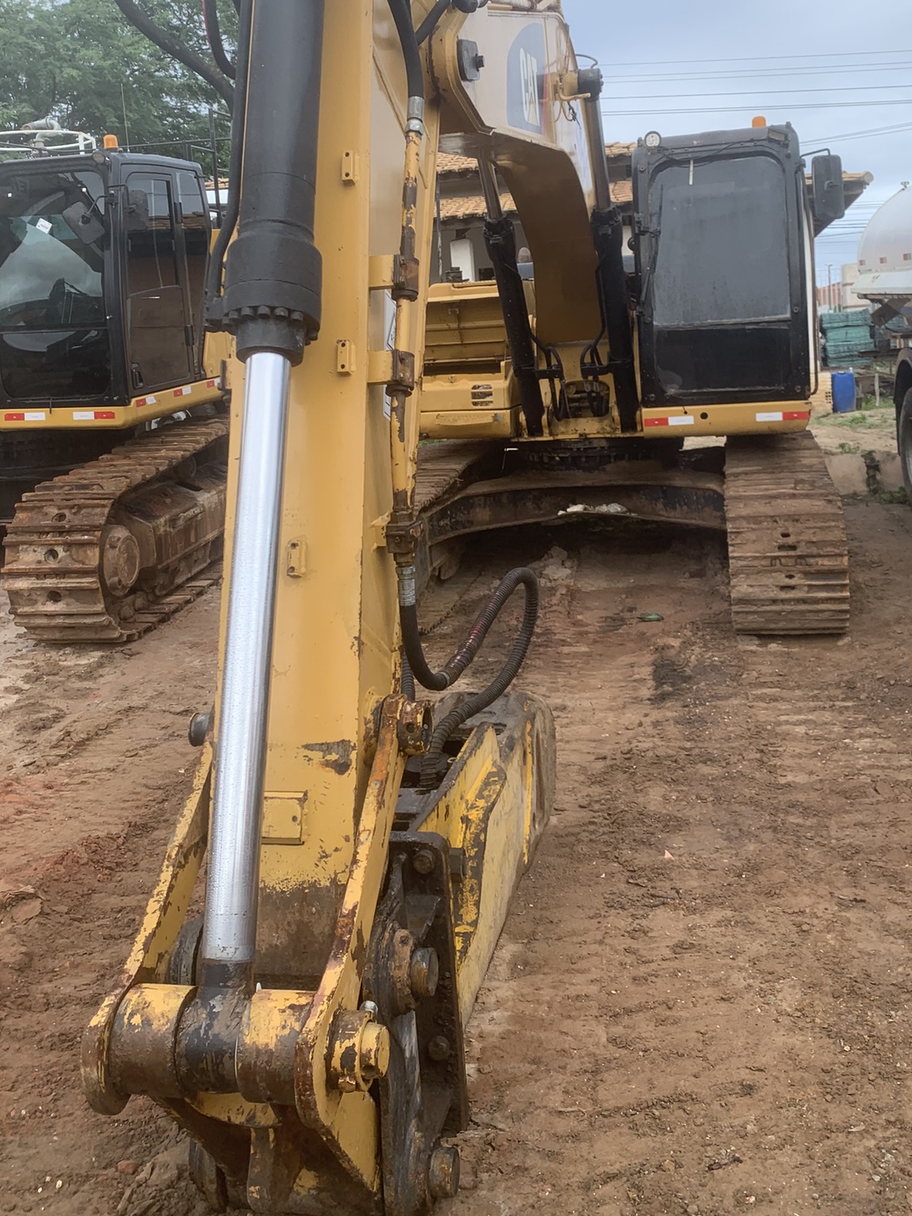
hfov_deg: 41.8
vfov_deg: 53.3
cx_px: 483
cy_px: 447
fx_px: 1194
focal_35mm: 34
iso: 25
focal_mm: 4.25
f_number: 1.8
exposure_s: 1/759
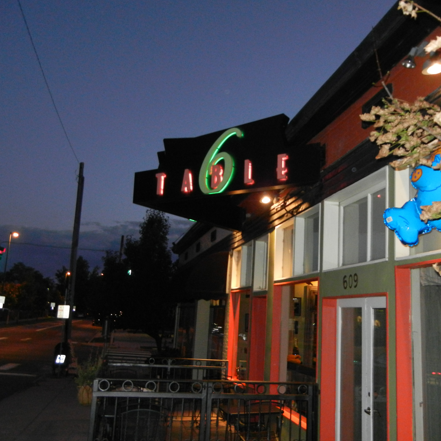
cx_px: 228
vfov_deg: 46.0
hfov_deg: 46.0
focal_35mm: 36
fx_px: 519
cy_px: 219
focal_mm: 5.4
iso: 800
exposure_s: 1/30
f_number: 3.5
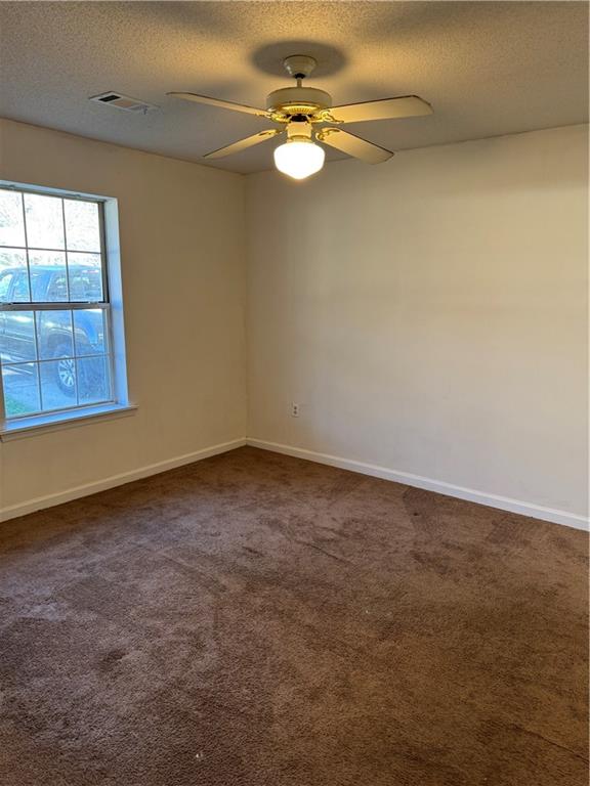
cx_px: 295
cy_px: 393
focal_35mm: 24
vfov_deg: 71.6
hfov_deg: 56.8
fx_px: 545
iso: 160
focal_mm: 6.76
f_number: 1.78
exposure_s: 1/60
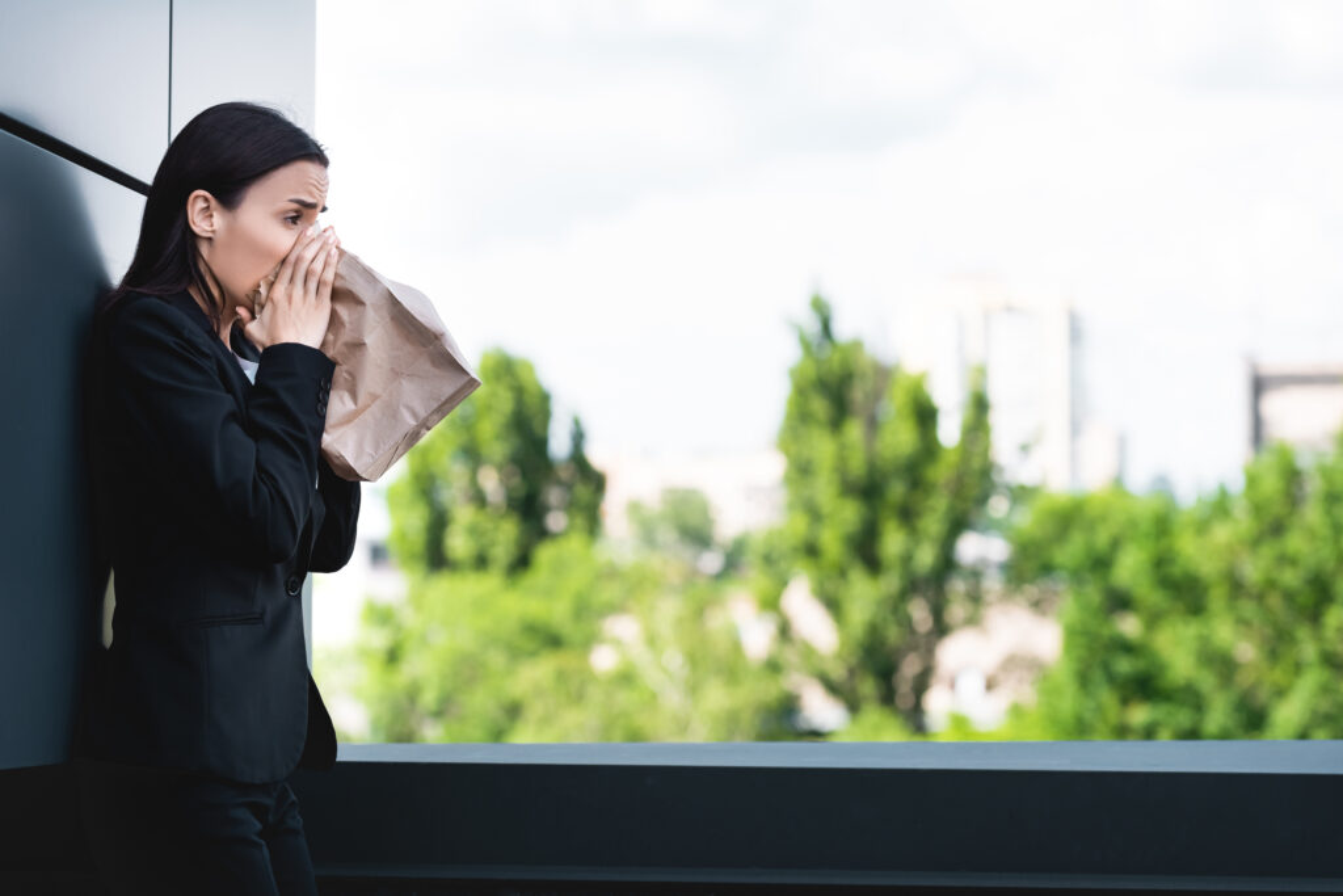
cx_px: 672
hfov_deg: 18.6
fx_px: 4104
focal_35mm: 110
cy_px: 448
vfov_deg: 12.5
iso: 160
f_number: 4.5
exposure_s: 1/800
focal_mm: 110
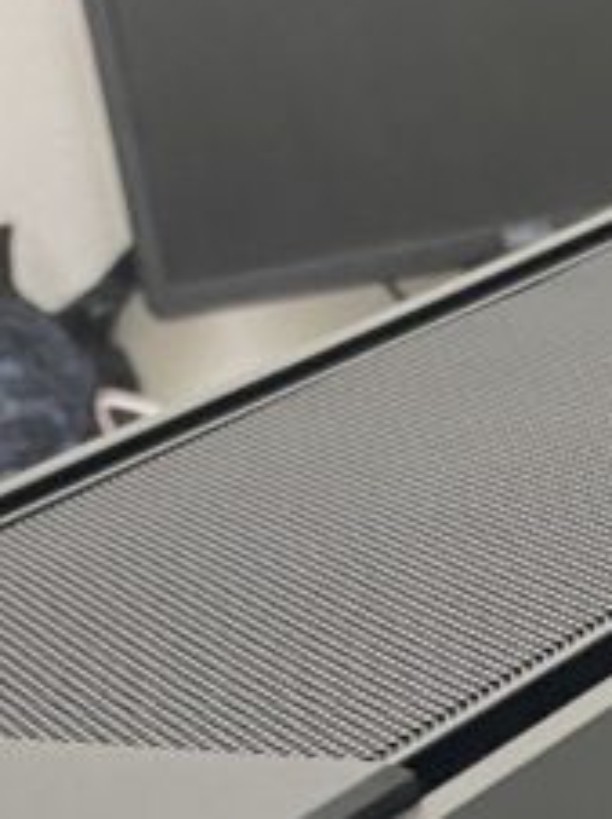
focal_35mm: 118
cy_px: 1631
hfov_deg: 12.4
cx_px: 634
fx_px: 2787
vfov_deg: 14.1
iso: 125
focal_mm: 4.25
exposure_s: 1/60
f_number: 1.8
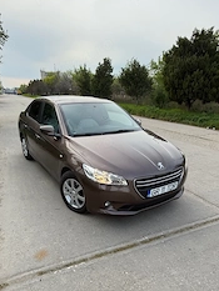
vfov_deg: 70.5
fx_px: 202
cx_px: 98
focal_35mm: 24
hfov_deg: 56.7
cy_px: 181
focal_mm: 2.22
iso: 50
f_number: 2.2
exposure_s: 1/482
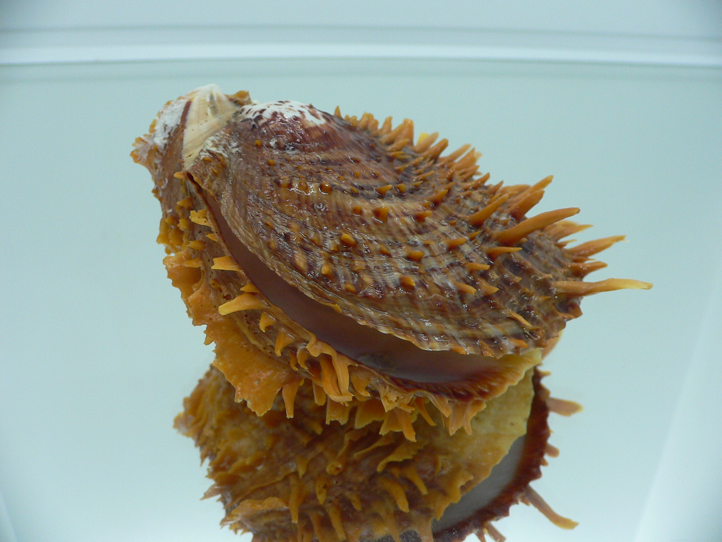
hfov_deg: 52.6
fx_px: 730
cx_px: 361
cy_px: 271
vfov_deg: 40.7
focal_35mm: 35
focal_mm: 4.6
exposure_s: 1/60
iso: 100
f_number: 2.8
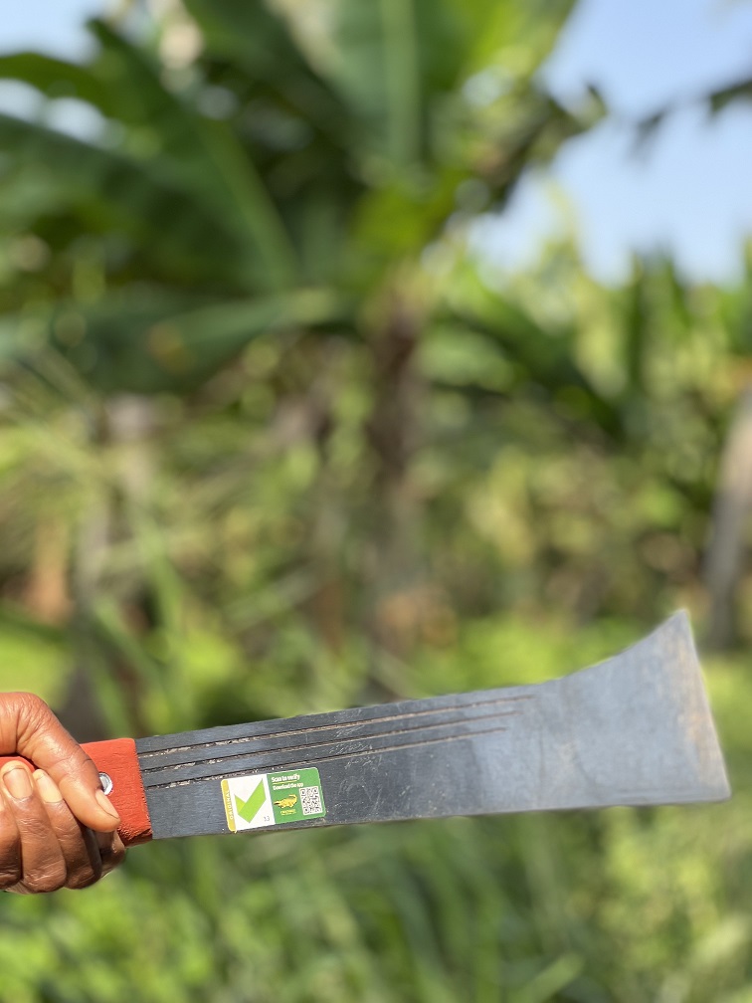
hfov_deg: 19.1
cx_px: 376
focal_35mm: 77
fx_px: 2230
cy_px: 502
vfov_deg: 25.3
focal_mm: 9
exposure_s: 1/121
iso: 32
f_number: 2.8
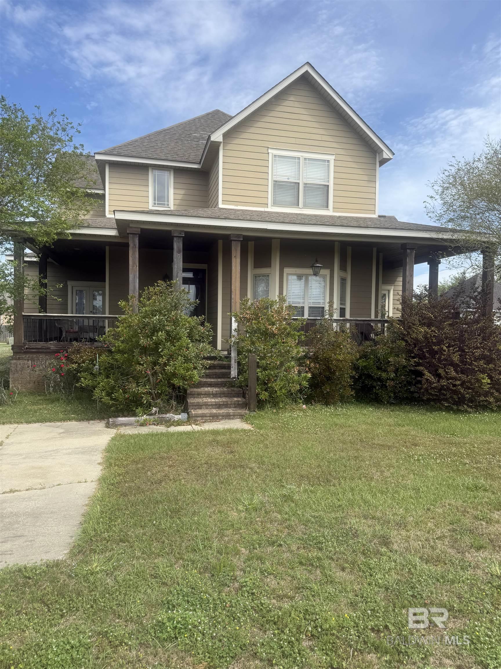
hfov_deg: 56.8
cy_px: 334
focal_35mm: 24
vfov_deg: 71.6
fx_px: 463
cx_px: 250
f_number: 1.78
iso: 80
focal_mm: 6.76
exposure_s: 1/3279
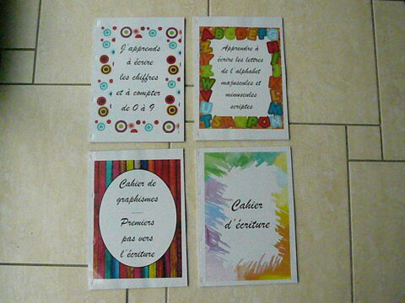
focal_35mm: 30
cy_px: 152
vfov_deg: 46.8
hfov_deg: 60.0
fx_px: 351
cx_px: 202
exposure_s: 1/1300
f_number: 8
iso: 3200
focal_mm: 4.9
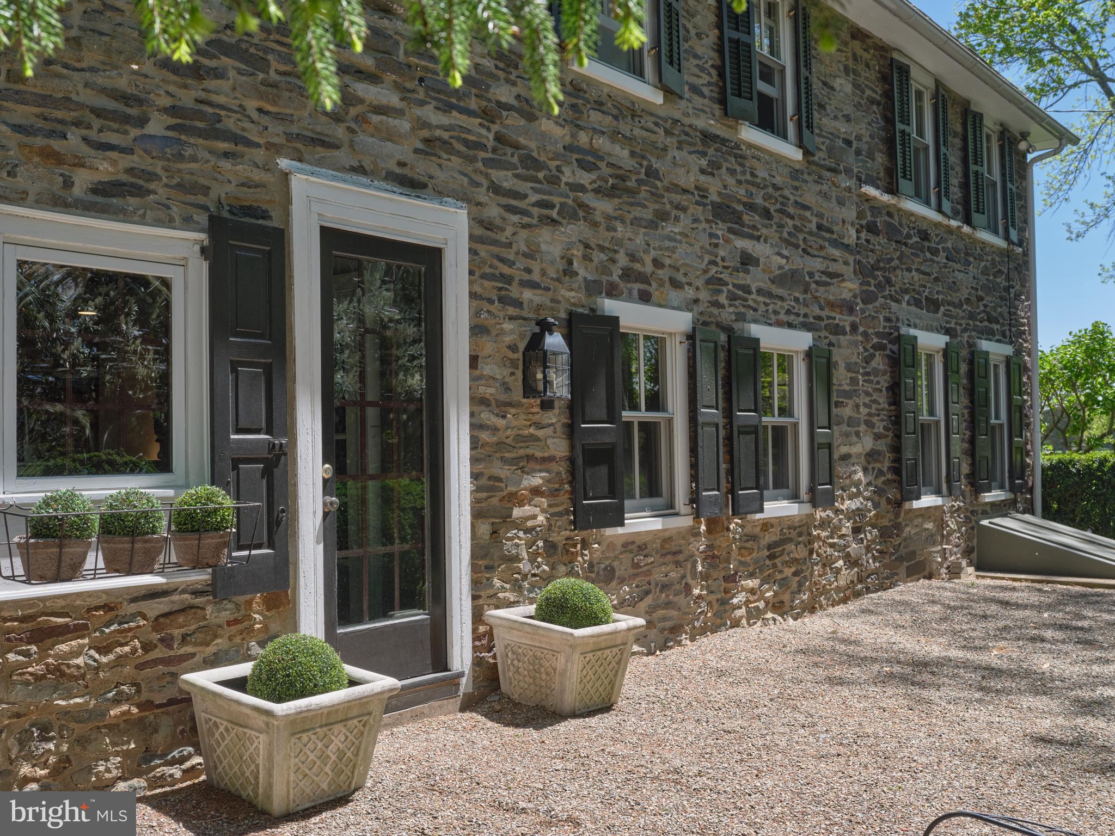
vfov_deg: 39.7
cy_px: 418
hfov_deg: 51.4
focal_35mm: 36
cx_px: 558
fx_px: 1160
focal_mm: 45
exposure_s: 1/1000
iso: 640
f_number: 8
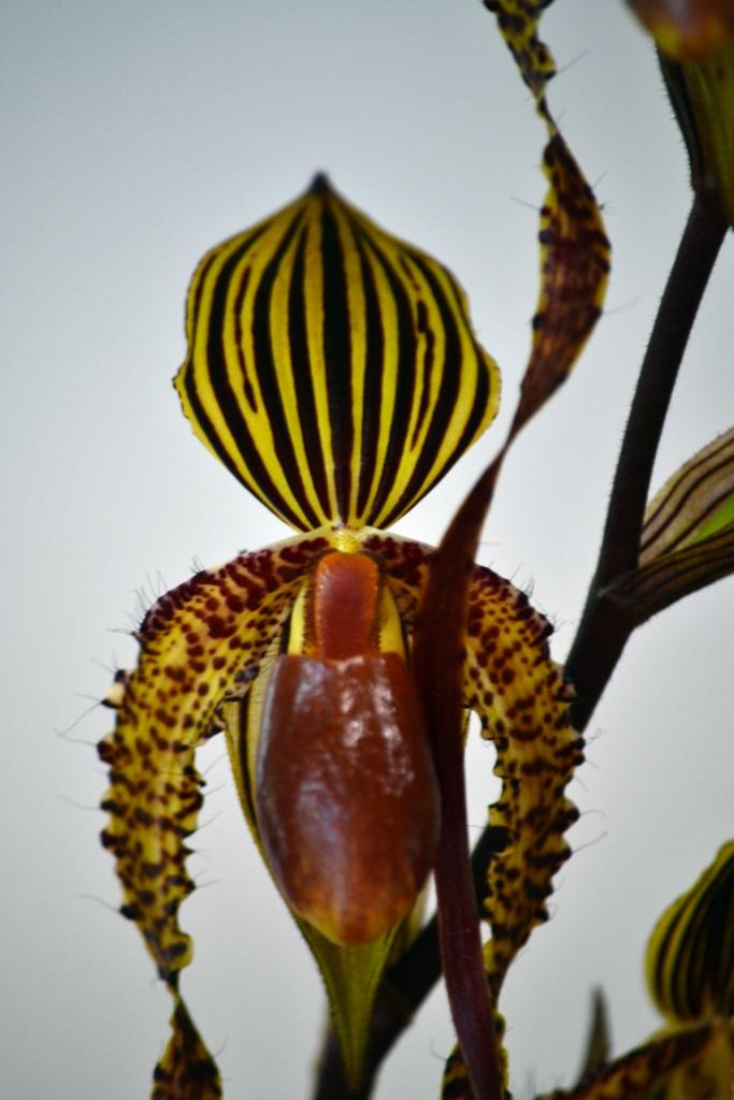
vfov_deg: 7.2
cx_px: 367
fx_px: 8713
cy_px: 550
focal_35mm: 285
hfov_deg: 4.8
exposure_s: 1/25
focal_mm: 190
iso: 800
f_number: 5.6
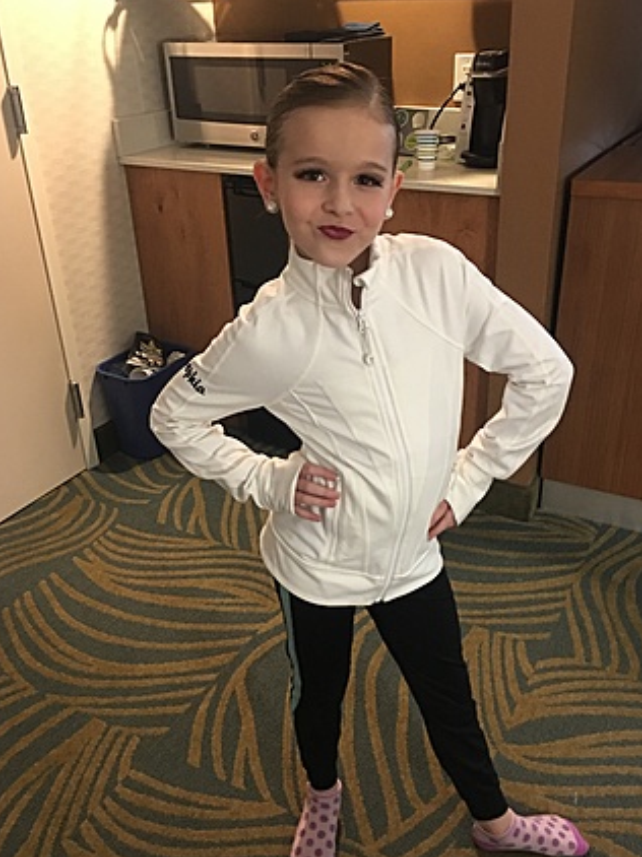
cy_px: 449
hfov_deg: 42.9
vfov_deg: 55.4
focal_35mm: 33
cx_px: 339
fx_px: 817
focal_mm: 4.15
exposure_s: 1/4
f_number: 2.2
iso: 64
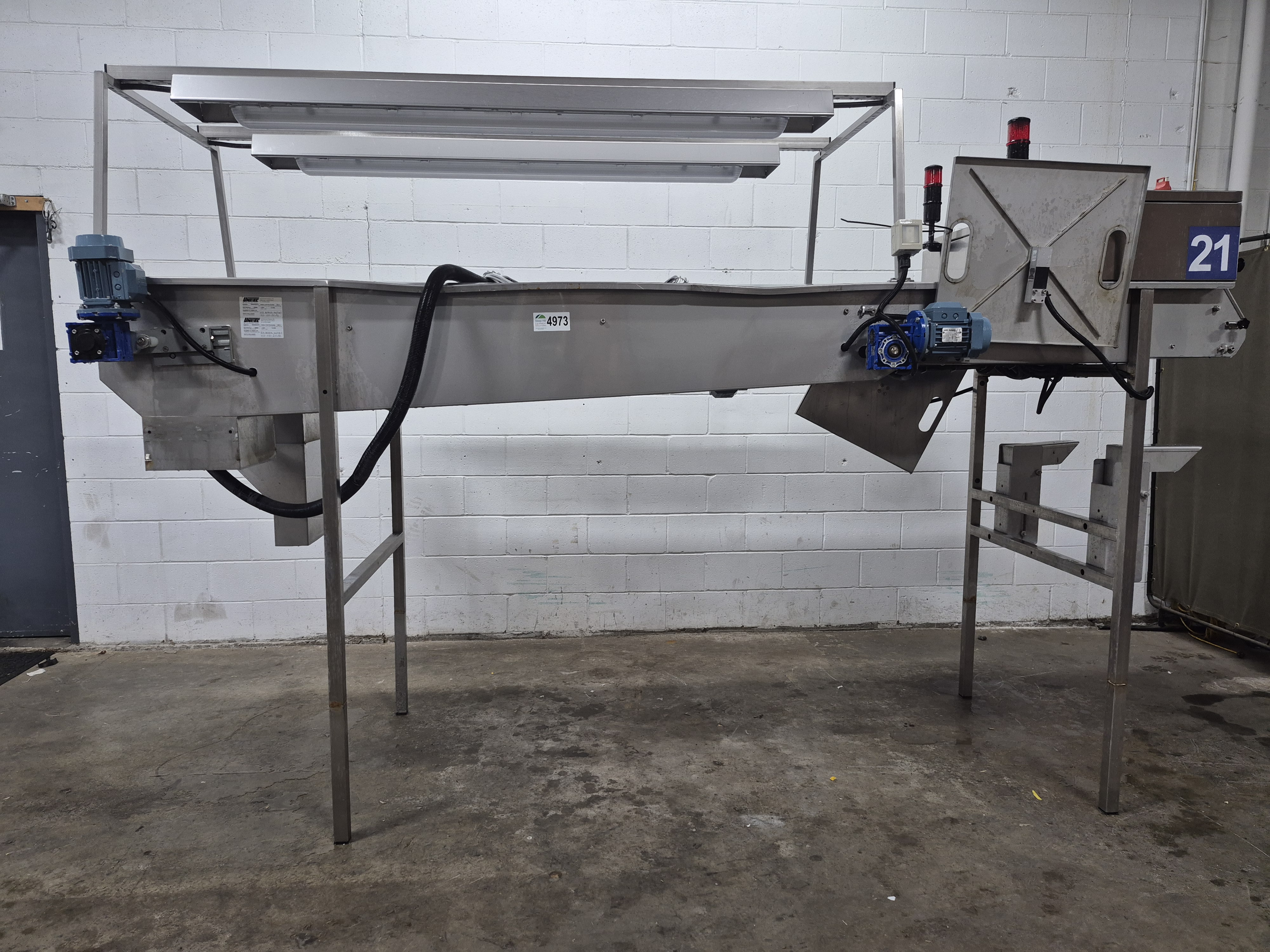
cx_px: 635
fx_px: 844
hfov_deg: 73.9
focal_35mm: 23
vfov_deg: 58.9
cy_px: 476
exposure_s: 1/120
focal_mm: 5.4
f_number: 1.8
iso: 200
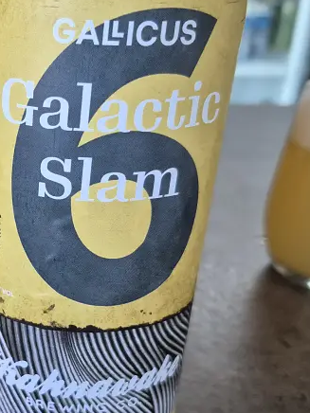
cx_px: -16
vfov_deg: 35.3
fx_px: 645
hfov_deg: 25.4
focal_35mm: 54
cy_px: 259
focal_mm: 5.4
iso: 640
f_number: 1.8
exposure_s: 1/120
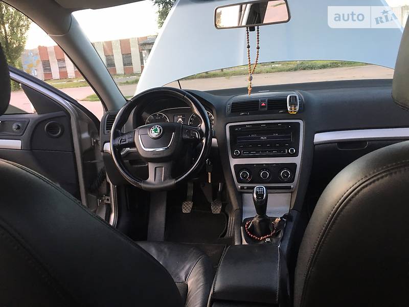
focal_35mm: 29
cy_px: 154
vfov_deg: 48.2
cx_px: 204
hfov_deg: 61.7
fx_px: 343
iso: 50
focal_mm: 4.2
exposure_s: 1/33
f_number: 2.2
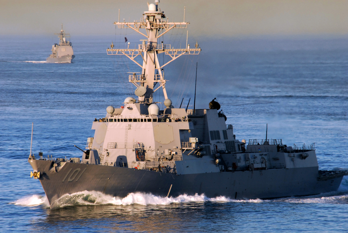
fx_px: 5807
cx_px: 174
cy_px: 116
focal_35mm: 600
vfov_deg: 2.3
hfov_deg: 3.4
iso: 400
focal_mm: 400
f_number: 10
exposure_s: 1/400
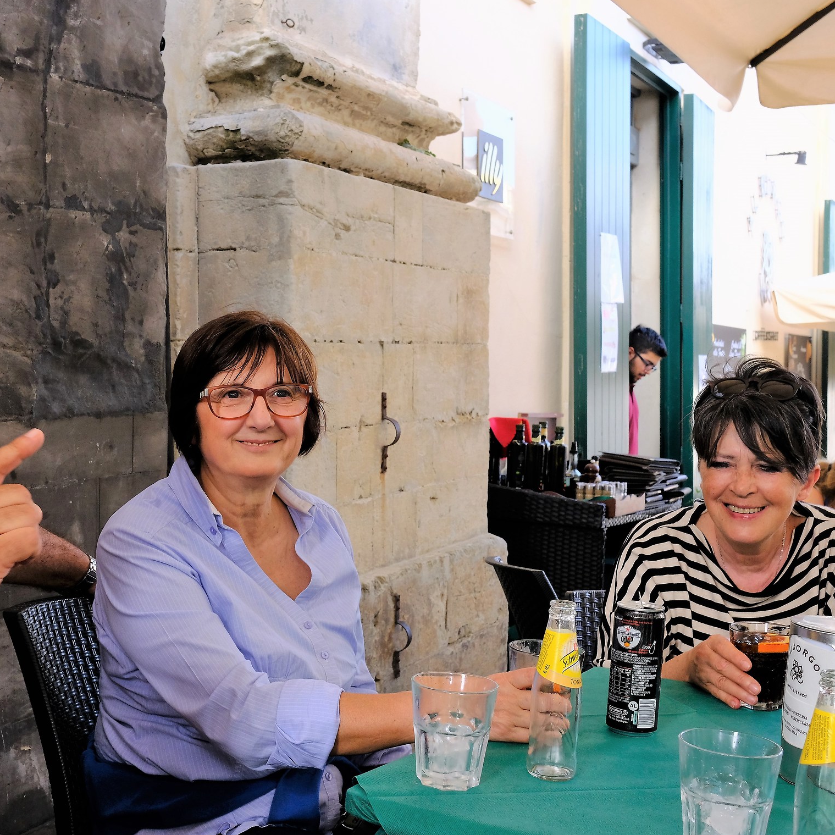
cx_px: 324
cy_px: 409
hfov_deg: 35.9
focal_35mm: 47
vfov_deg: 36.1
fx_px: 1283
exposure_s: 1/125
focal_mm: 23
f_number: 8
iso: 1000
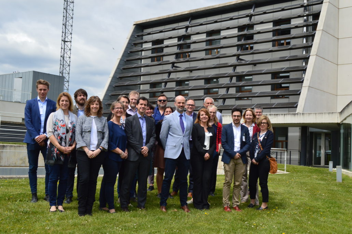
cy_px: 117
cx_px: 176
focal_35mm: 46
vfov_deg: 28.9
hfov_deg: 42.4
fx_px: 454
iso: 360
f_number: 11
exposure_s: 1/500
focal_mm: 31
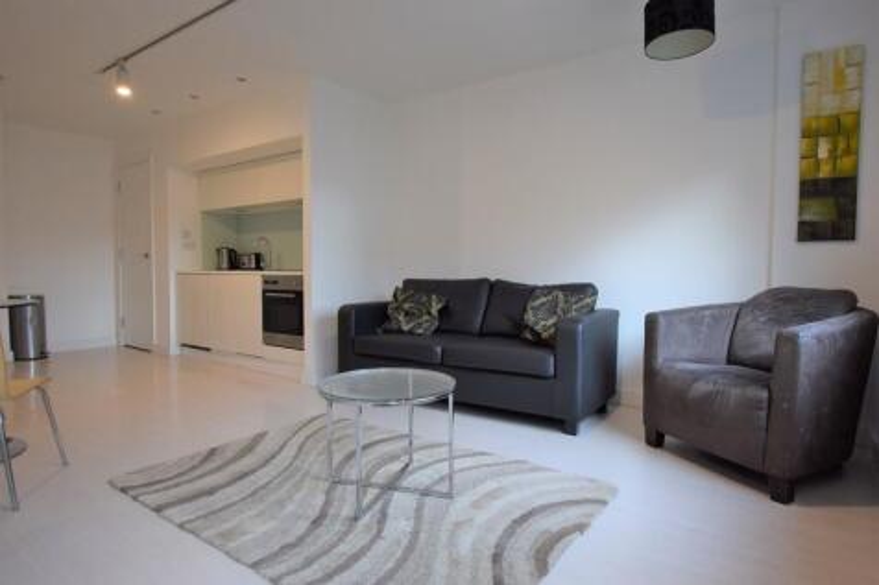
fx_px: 476
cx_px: 440
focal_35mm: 20
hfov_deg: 85.4
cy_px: 292
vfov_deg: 63.2
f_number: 4
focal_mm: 13
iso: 400
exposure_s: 1/80
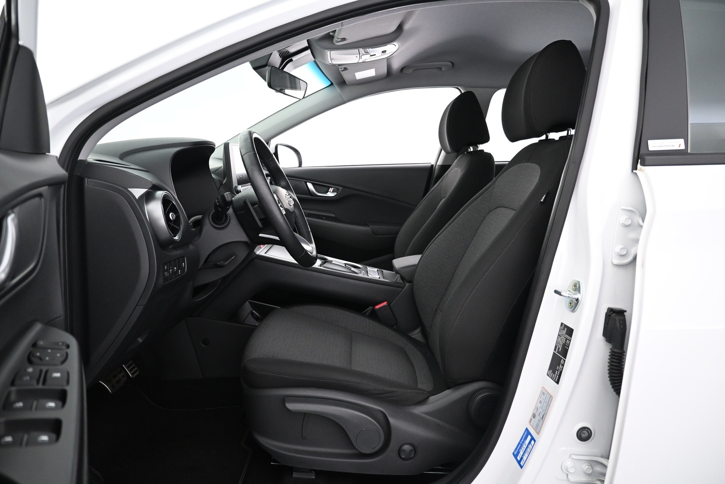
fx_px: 483
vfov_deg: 53.1
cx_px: 362
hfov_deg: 73.7
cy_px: 242
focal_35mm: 24
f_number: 3.5
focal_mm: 16
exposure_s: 1/40
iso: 1600
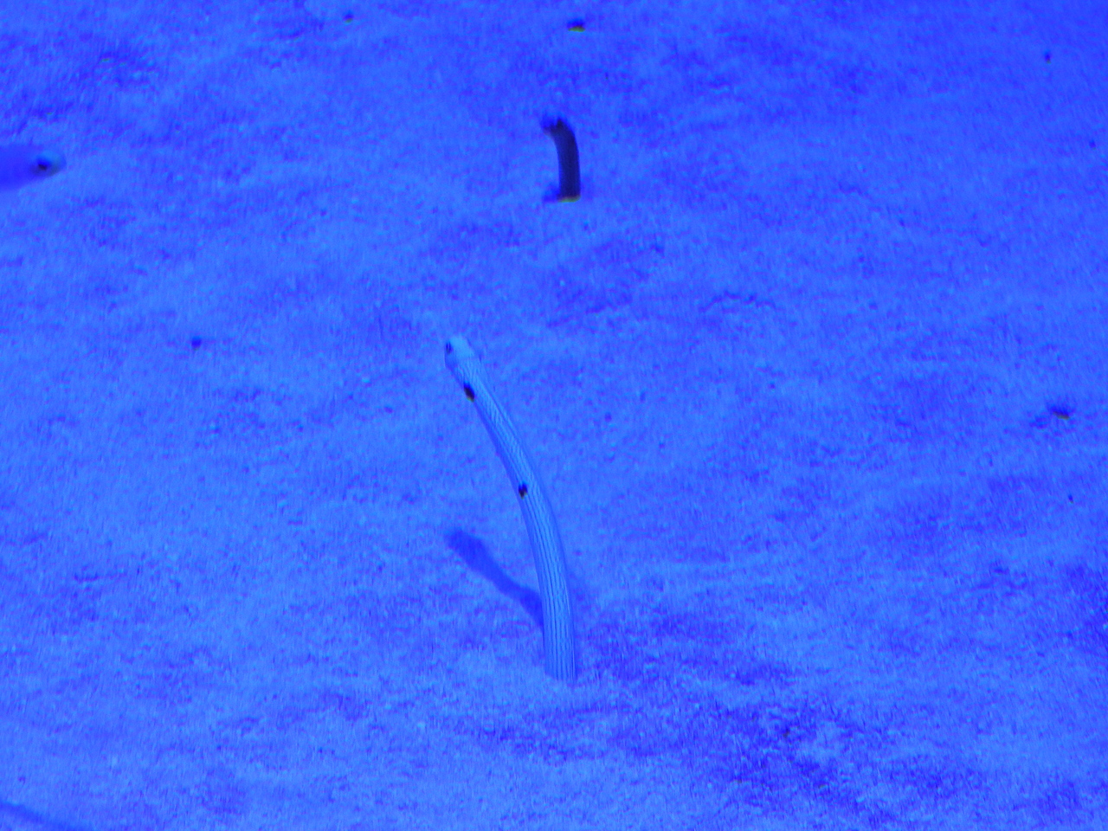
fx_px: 3361
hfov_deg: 18.7
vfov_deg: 14.1
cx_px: 554
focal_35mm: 105
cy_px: 416
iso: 280
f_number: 4
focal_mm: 18.7
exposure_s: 1/60
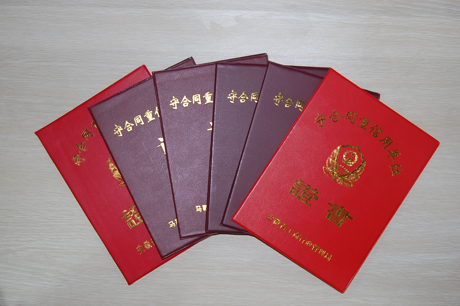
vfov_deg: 26.4
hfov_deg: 38.9
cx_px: 230
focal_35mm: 51
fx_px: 651
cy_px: 153
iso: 400
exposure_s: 1/60
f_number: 4.5
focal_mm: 34
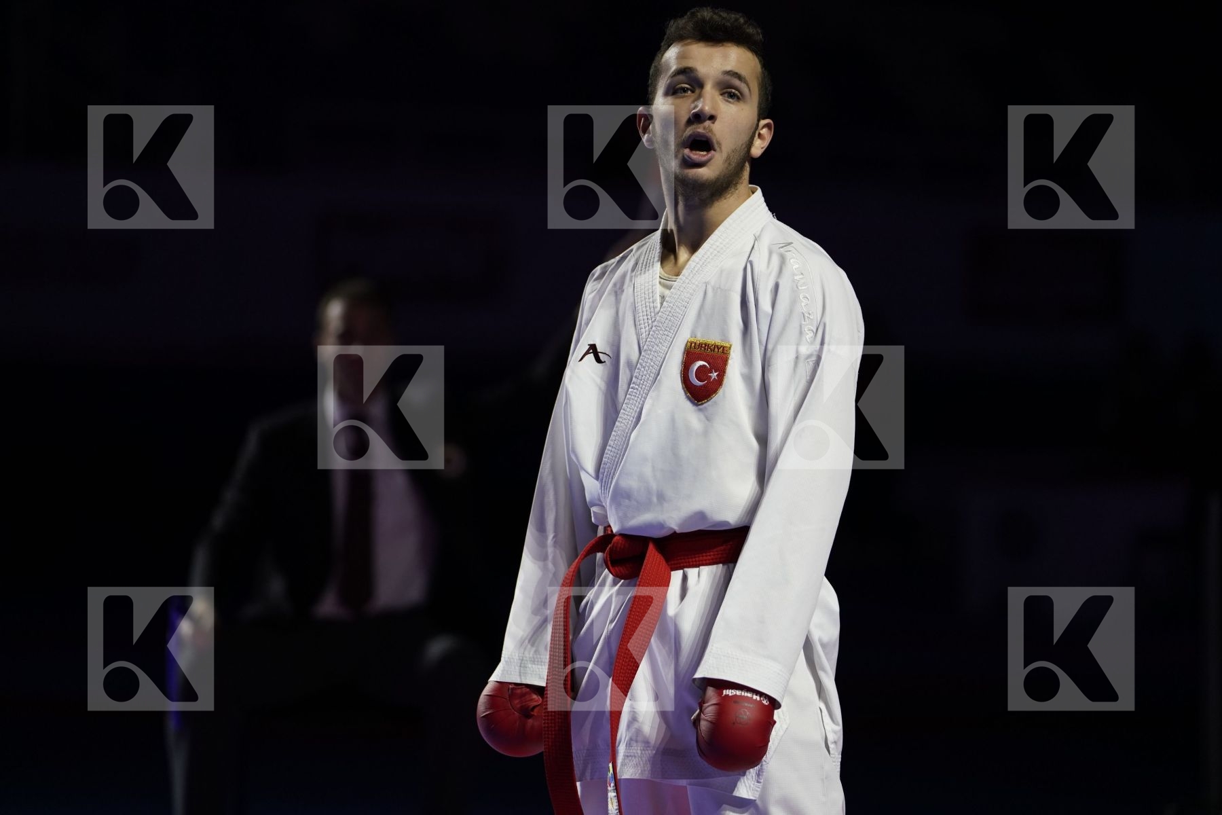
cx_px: 611
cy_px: 408
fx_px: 5770
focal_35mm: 170
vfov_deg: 8.1
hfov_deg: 12.1
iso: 1600
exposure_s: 1/1000
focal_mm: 170
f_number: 2.8
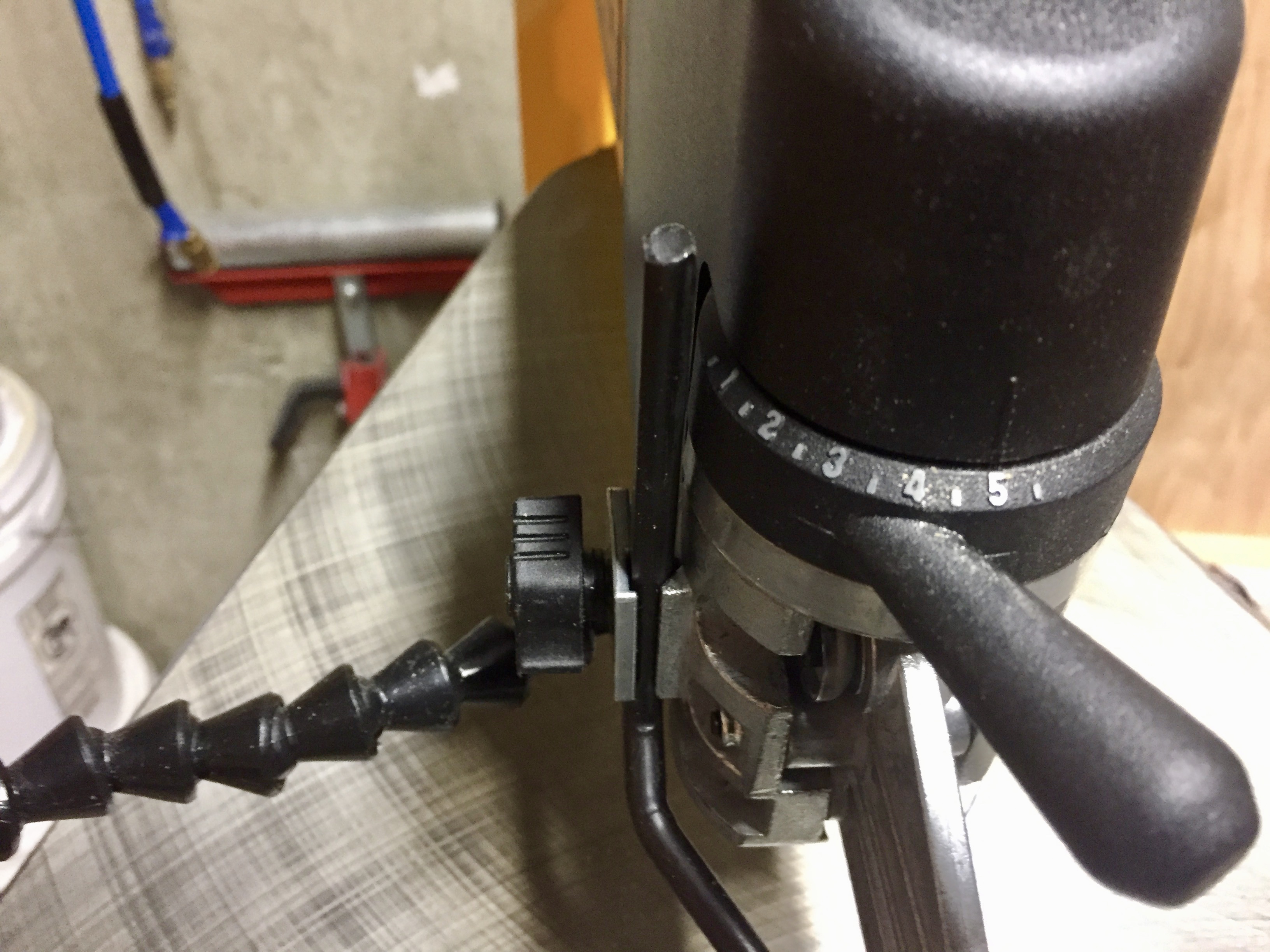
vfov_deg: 48.2
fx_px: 1064
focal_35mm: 29
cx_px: 635
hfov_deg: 61.7
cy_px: 476
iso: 250
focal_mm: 4.15
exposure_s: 1/20
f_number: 2.2
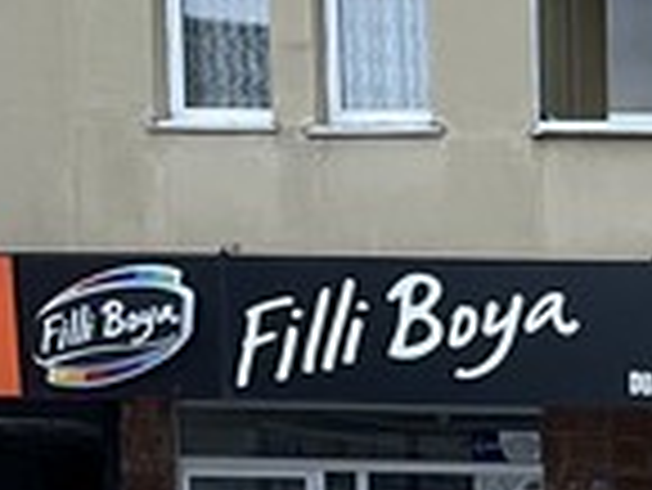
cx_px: 1237
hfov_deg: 14.2
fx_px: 2262
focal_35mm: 120
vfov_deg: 11.6
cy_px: 827
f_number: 1.6
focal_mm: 4.2
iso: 160
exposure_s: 1/60
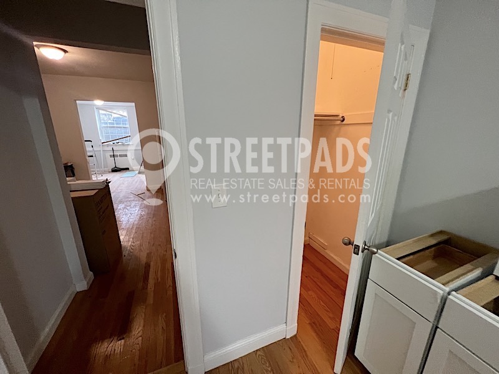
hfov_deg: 106.2
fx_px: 187
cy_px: 187
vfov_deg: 89.9
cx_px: 250
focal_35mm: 13
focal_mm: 1.57
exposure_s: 1/60
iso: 250
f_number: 1.8
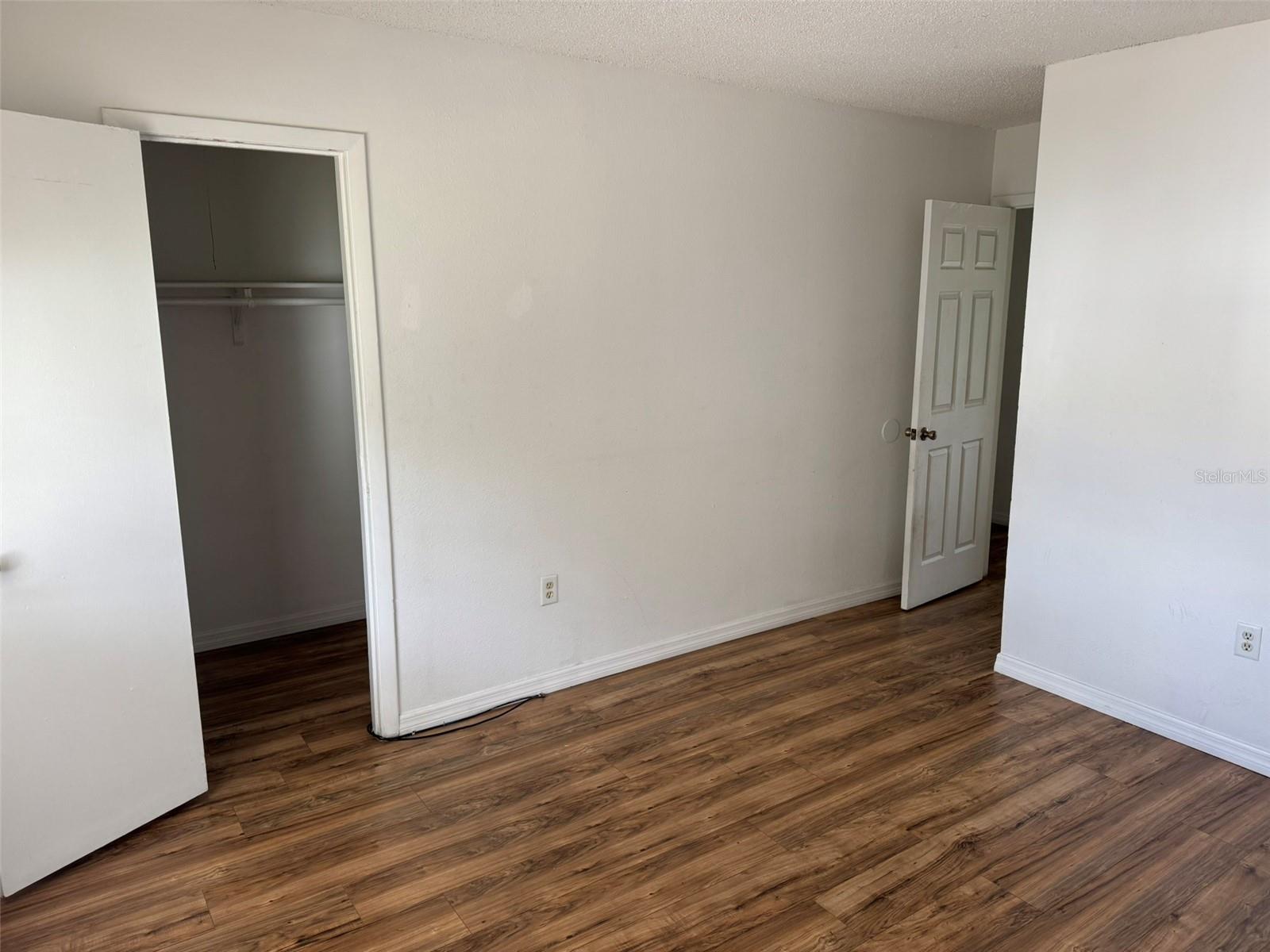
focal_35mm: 24
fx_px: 881
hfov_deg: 71.6
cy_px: 476
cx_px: 635
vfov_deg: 56.8
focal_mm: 6.76
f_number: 1.78
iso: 160
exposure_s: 1/121
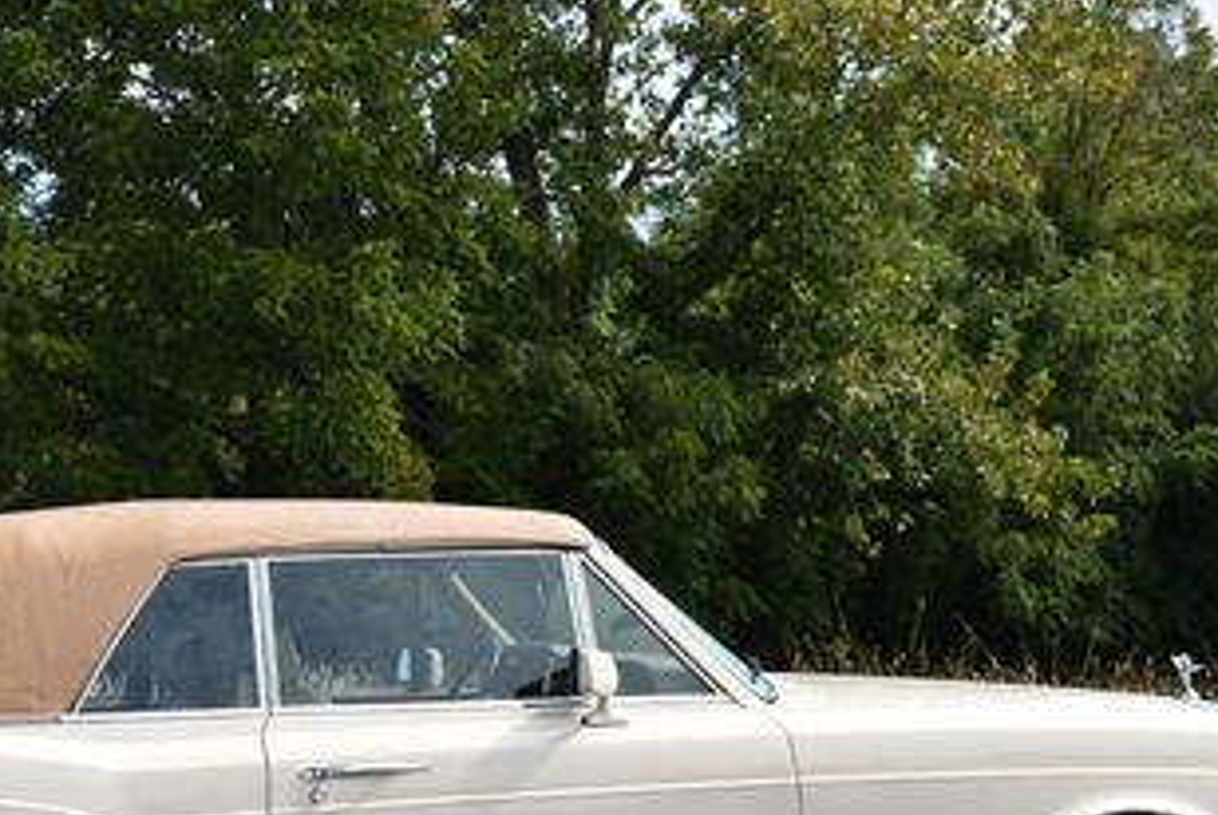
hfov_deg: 24.0
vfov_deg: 16.2
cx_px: 376
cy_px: 673
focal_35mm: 84
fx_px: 2846
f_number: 8
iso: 250
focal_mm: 27
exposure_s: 1/500
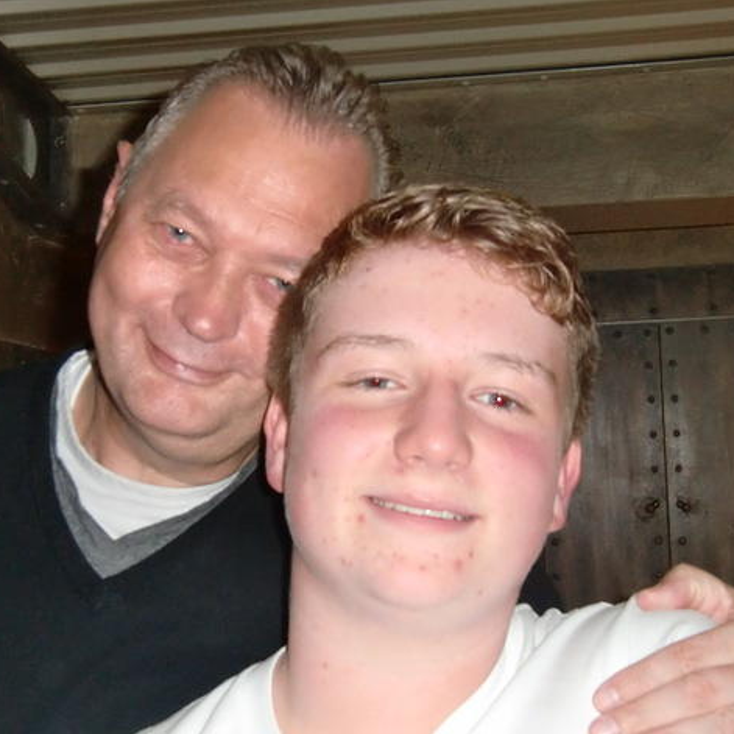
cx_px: 279
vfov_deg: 26.1
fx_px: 1583
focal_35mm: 66
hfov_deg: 26.0
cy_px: 372
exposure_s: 1/15
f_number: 4.2
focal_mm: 9.8
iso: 400
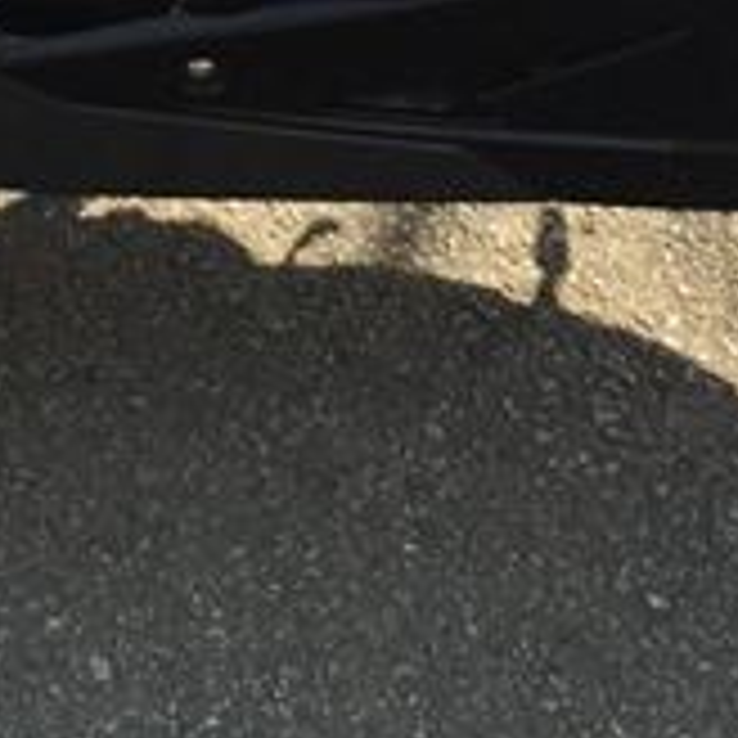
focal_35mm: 125
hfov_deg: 13.9
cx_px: 189
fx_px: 3015
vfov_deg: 12.8
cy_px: -526
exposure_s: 1/590
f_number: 2.2
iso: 32
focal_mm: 4.15
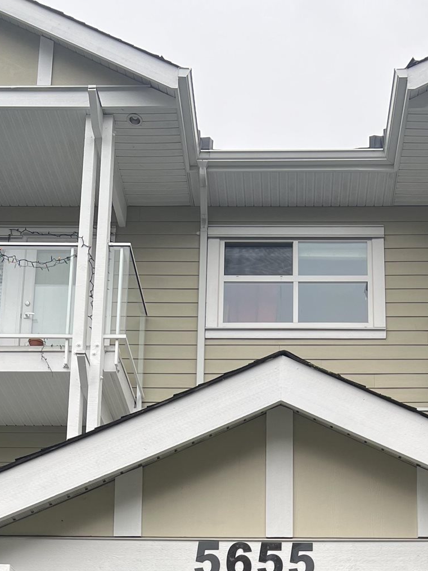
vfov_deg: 29.4
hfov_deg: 24.7
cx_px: 272
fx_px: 973
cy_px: 630
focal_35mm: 59
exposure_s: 1/344
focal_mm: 5.7
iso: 50
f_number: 1.5
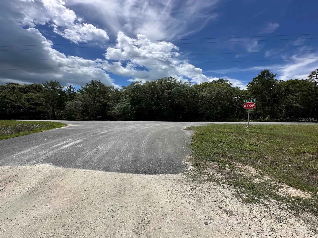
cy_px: 119
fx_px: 129
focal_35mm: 14
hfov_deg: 102.1
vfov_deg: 85.7
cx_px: 159
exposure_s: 1/2398
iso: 40
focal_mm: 2.22
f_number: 2.2
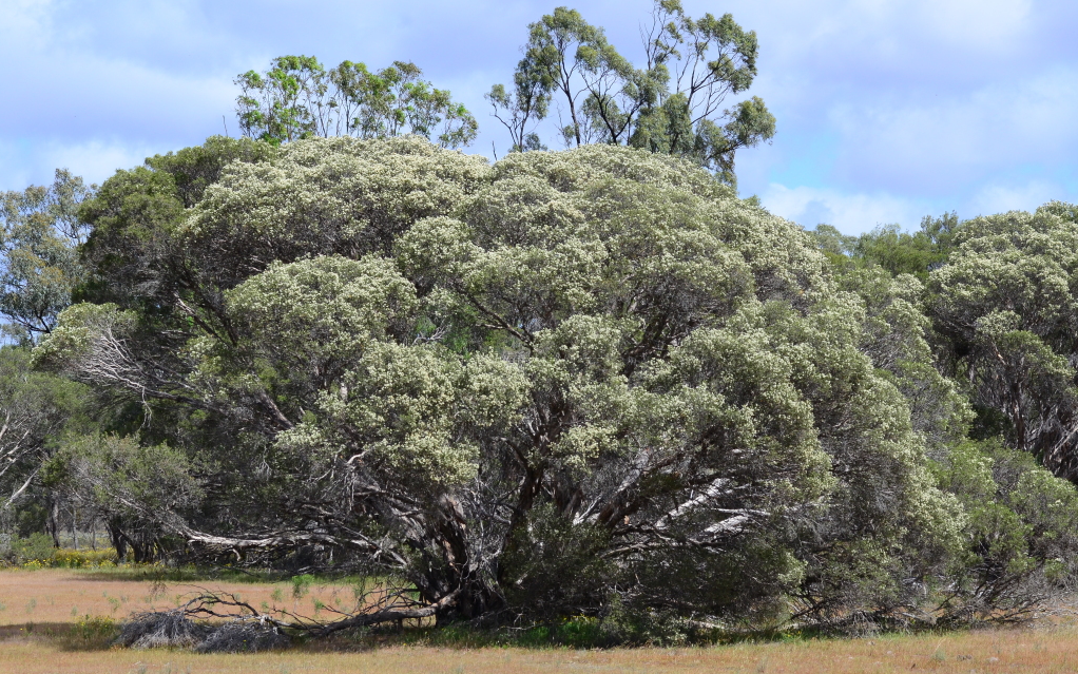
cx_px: 539
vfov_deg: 12.2
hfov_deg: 19.5
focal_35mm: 107
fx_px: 3144
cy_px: 340
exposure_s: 1/1000
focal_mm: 70
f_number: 8
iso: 400
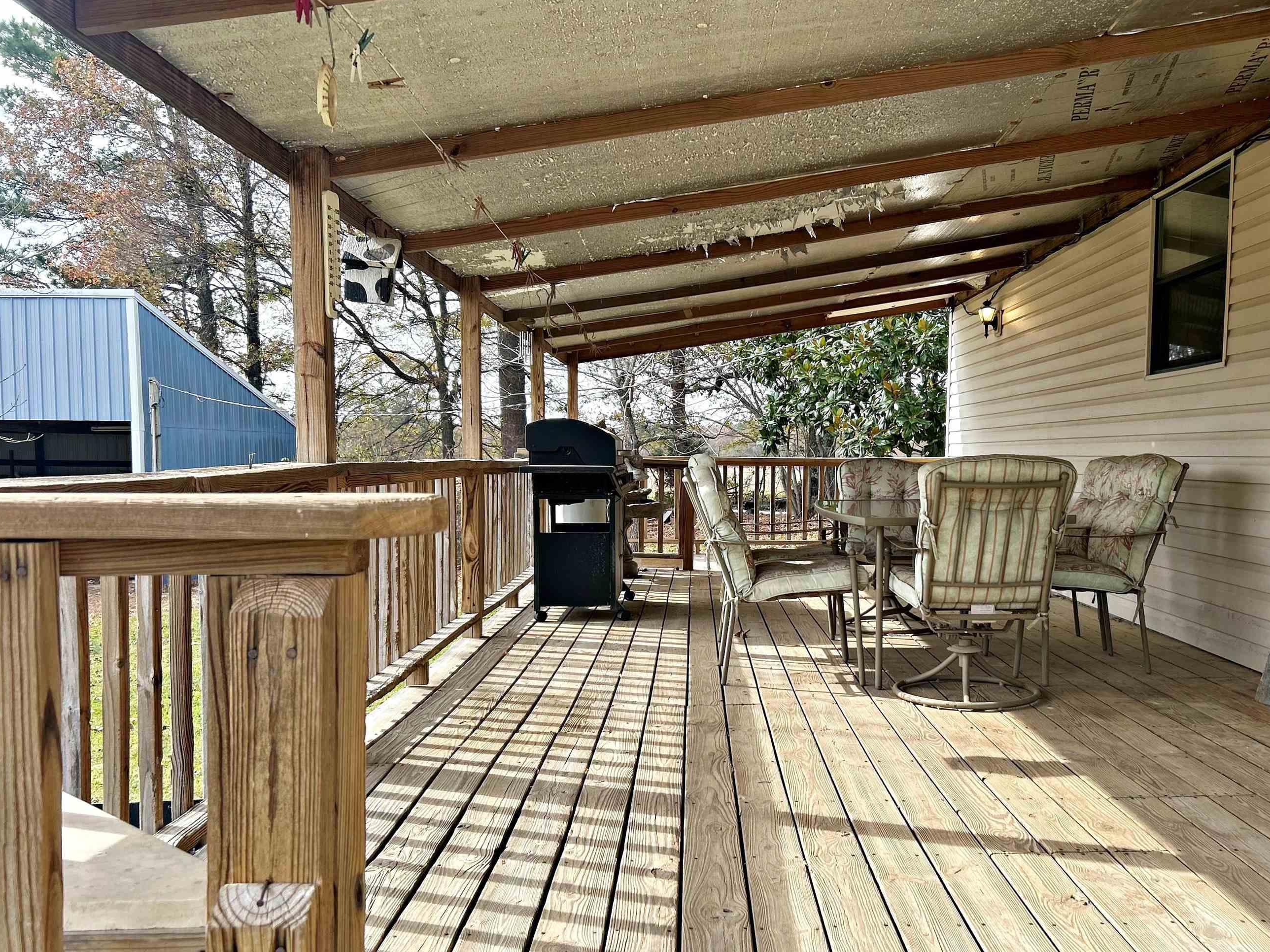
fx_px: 1137
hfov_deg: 58.0
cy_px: 526
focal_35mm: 31
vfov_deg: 45.4
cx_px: 747
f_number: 1.5
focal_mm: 5.7
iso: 50
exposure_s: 1/718
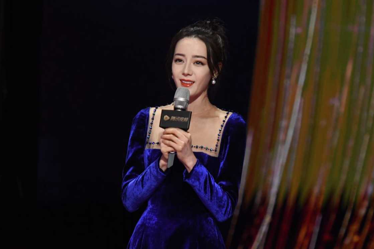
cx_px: 187
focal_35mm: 452
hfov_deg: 4.6
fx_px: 4695
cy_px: 125
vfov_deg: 3.0
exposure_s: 1/320
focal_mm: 300
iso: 5000
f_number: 5.6
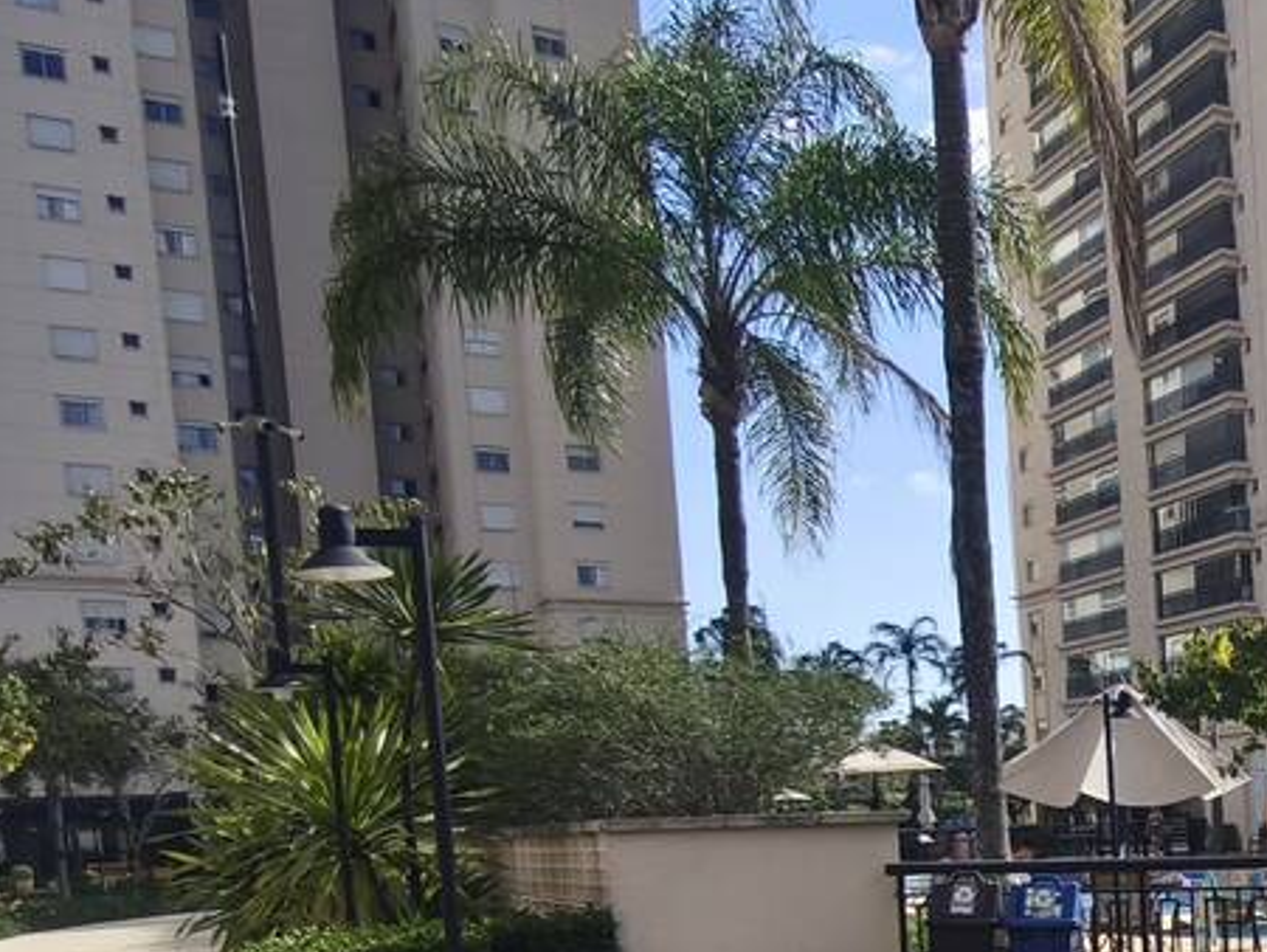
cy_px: 952
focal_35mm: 48
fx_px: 1758
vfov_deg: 28.4
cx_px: 1433
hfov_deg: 33.8
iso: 50
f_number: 2.2
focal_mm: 1.91
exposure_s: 1/567
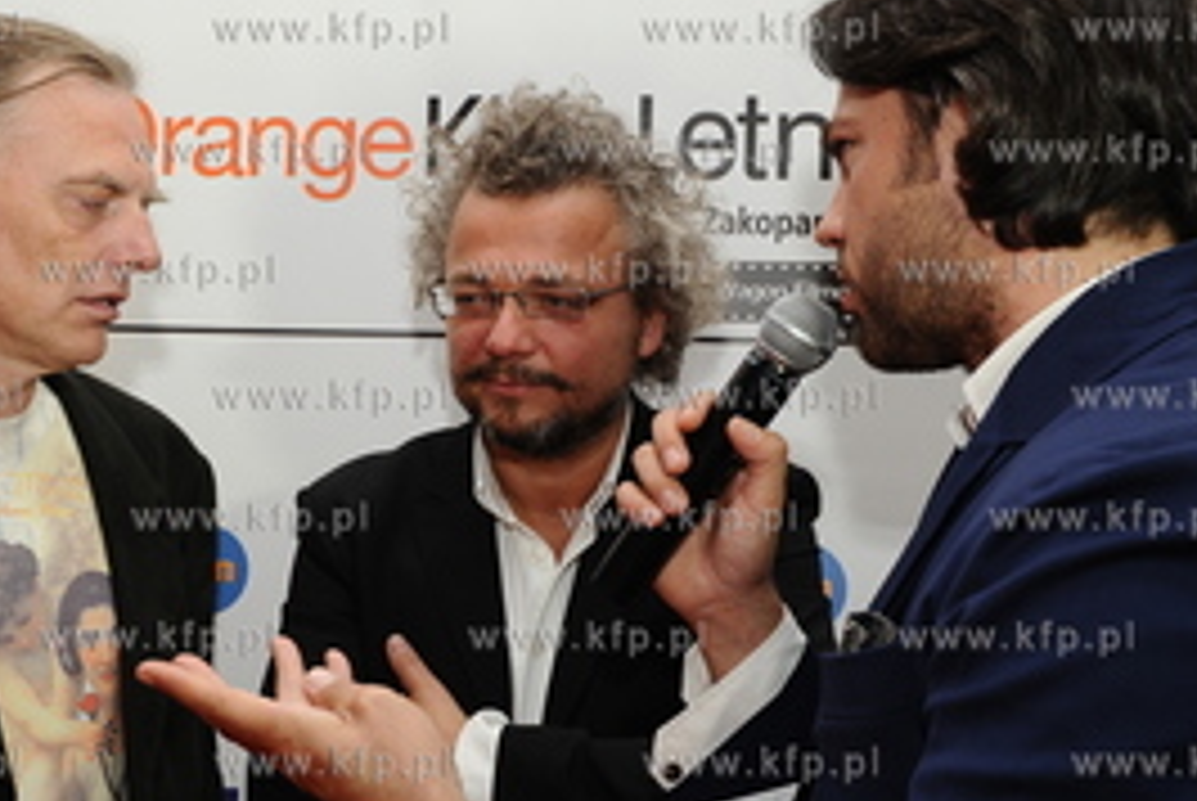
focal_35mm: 57
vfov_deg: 23.8
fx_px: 1897
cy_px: 454
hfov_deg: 34.9
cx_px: 490
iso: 1600
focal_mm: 38
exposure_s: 1/60
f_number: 8
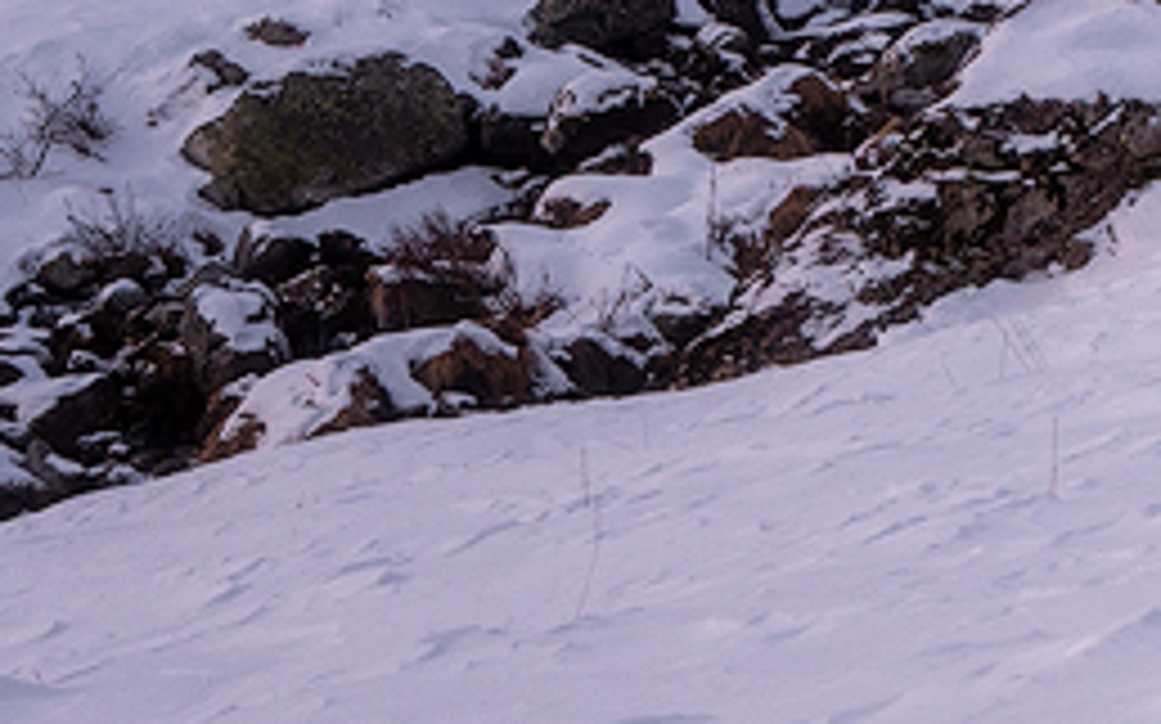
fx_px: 5344
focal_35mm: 169
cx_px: 1966
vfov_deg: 7.6
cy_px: -373
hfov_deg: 11.6
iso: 100
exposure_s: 1/6
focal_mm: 19
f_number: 13
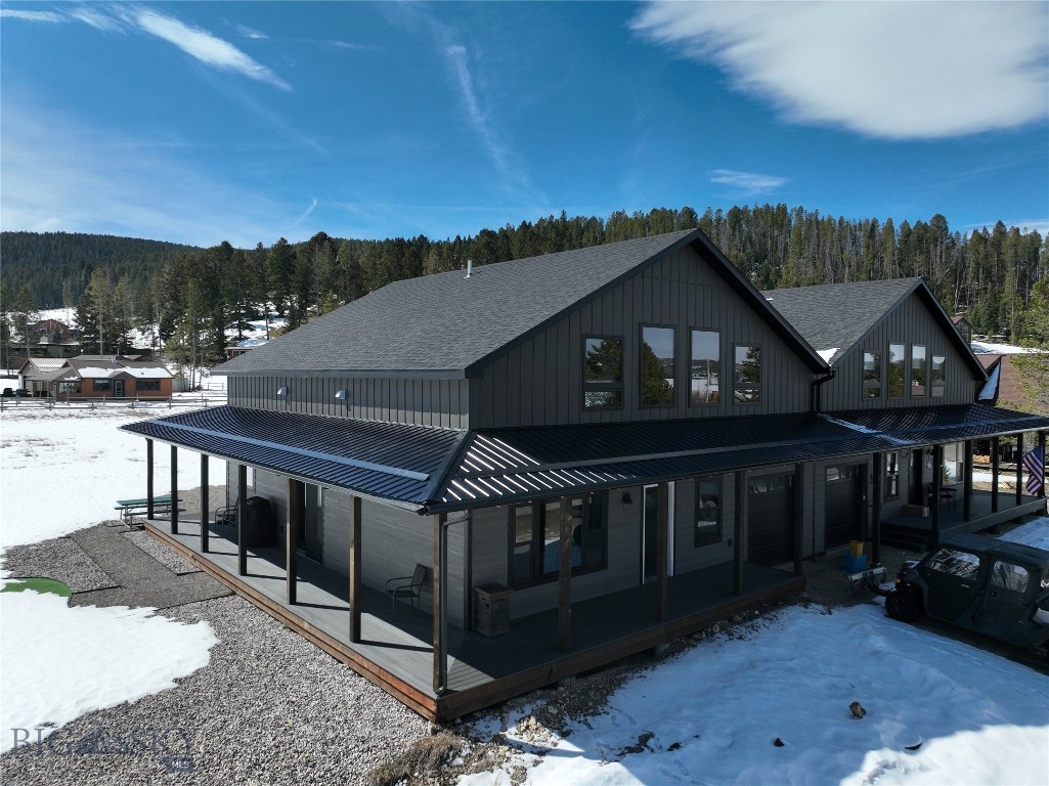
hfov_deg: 71.6
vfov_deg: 56.8
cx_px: 524
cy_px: 393
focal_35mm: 24
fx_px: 727
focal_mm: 12.29
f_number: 2.8
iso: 200
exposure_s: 1/4000
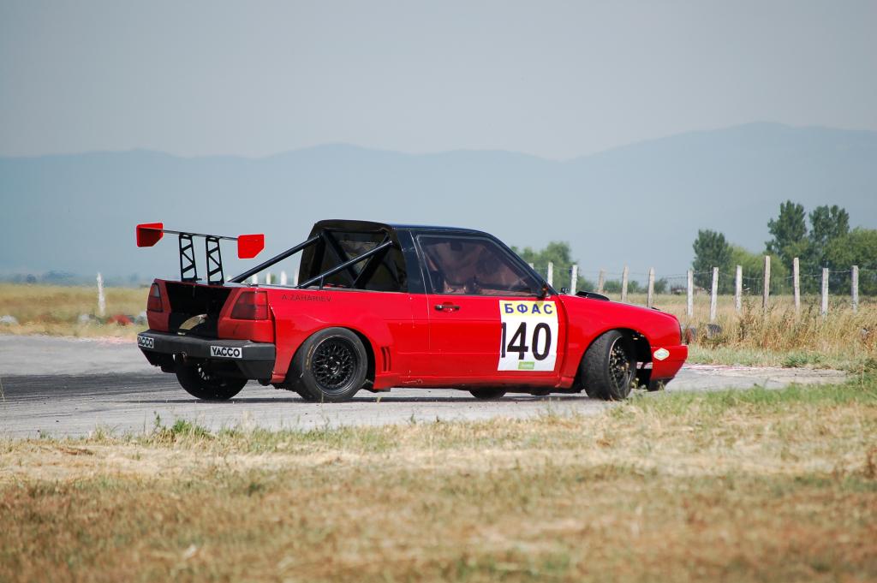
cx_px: 438
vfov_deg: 5.7
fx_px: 5842
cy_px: 292
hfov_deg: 8.6
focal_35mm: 240
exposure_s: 1/1000
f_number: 5.3
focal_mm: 160
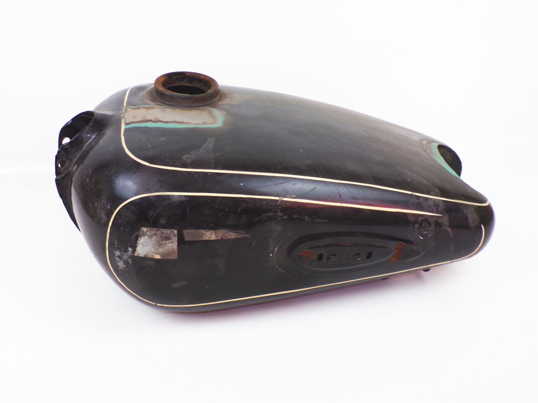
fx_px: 762
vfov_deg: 29.7
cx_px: 269
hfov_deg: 38.9
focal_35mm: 49
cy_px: 202
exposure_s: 1/34
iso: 80
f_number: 3.5
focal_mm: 8.7
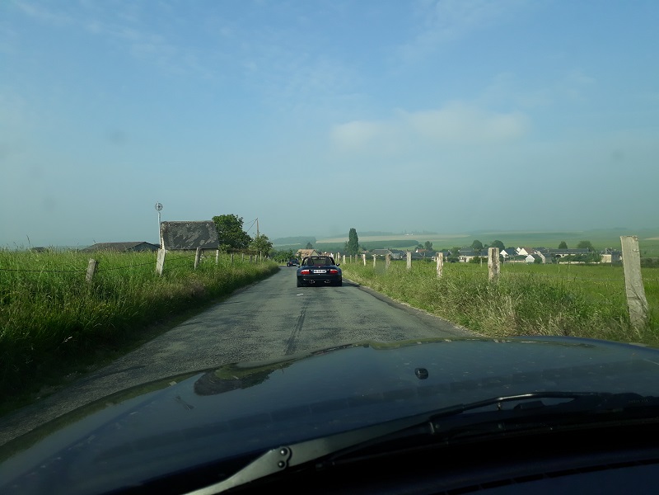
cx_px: 330
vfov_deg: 51.4
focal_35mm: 27
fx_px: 514
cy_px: 248
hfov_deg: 65.3
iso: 40
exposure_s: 1/1328
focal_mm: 3.6
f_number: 1.9
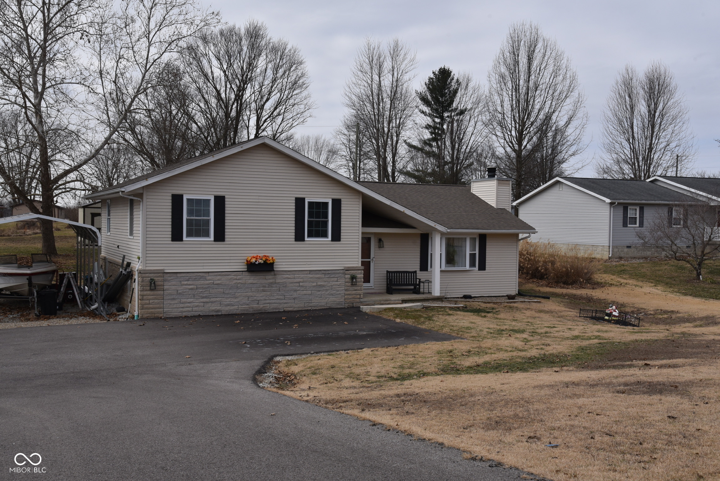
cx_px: 360
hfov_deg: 50.7
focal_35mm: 38
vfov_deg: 35.1
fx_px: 760
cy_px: 240
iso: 500
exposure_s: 1/500
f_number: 11
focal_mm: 38
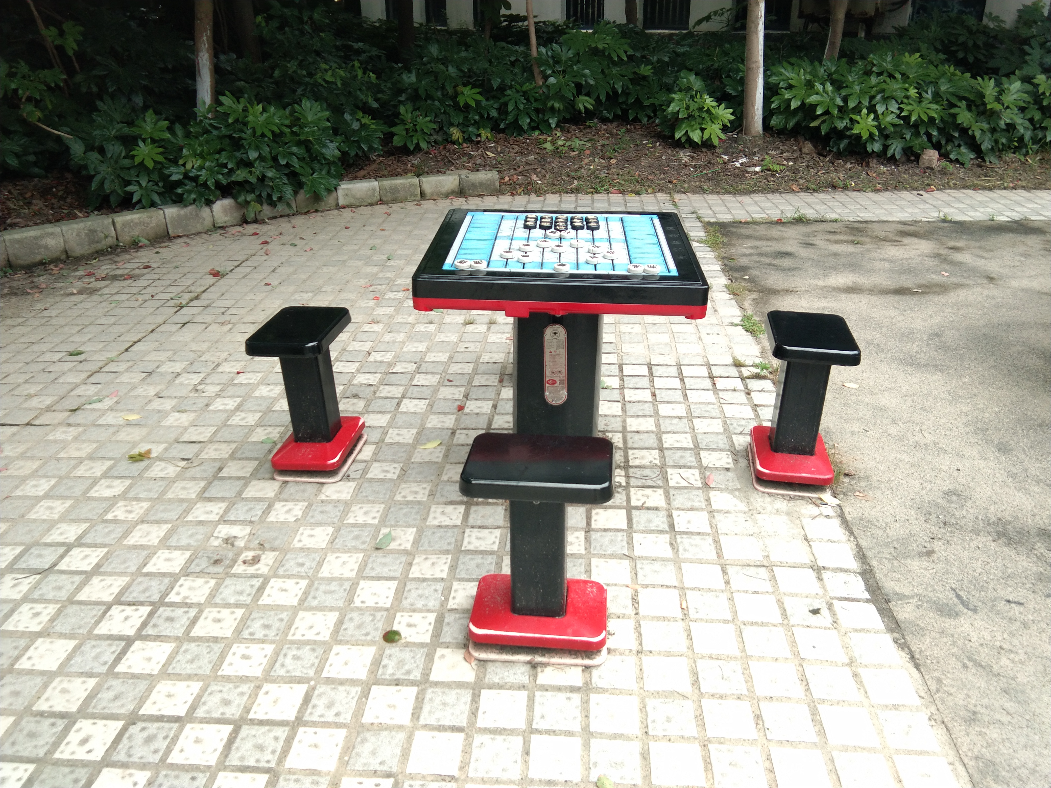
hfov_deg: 58.4
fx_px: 941
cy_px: 394
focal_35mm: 31
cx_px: 526
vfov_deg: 45.4
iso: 160
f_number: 2.2
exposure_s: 1/50
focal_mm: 3.69
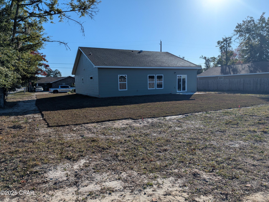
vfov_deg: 56.9
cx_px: 134
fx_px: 187
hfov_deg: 71.5
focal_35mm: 24
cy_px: 101
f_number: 1.68
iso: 21
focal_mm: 6.9
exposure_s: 1/2075
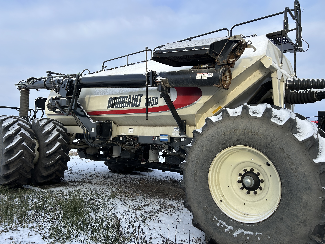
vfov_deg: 53.1
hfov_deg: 67.3
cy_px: 122
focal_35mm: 26
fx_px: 244
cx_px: 162
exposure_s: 1/1468
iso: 50
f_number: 1.5
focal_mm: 5.7
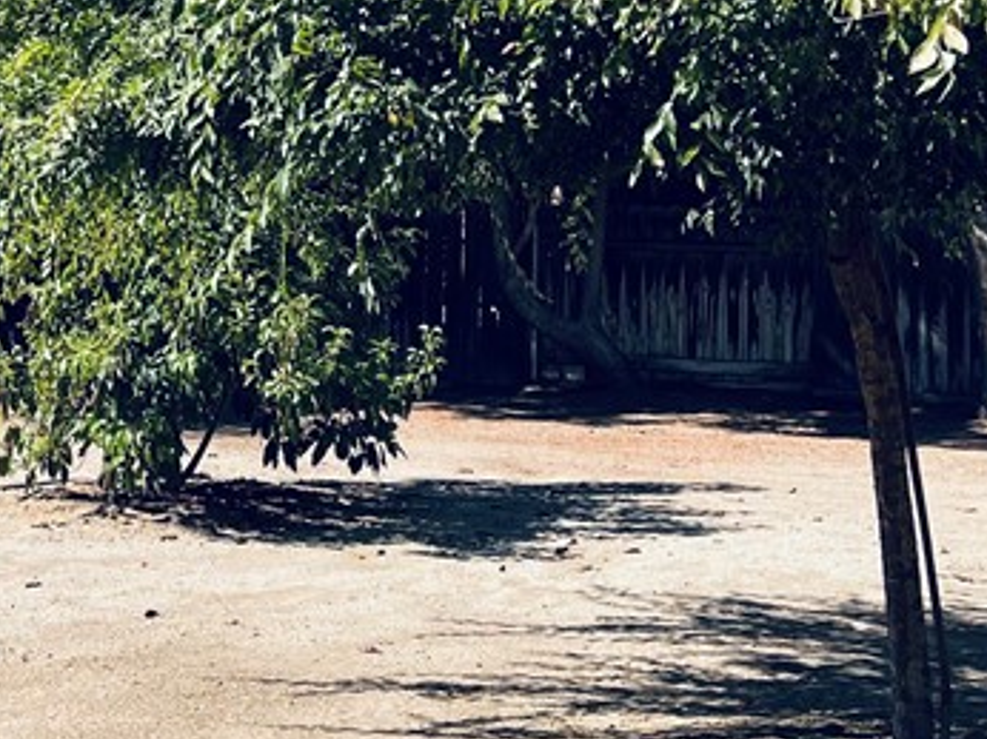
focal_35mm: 77
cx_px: 14
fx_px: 2194
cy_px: 214
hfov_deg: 24.3
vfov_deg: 19.0
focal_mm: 5.7
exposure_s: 1/3077
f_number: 1.5
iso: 50
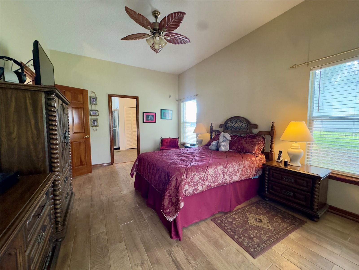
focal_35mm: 14
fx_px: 145
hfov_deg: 102.1
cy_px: 135
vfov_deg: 85.7
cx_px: 180
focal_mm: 2.22
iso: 320
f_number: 2.2
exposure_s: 1/60
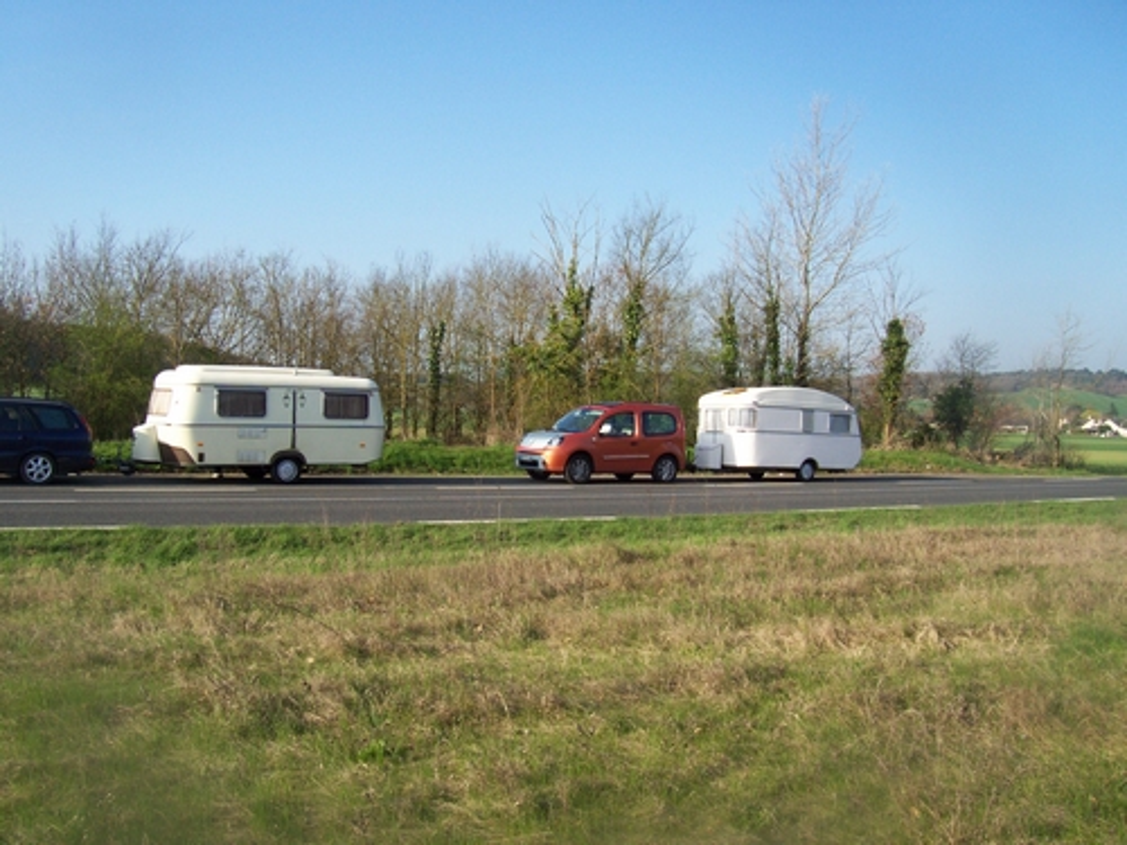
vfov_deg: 41.8
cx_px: 564
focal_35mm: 34
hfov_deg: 54.0
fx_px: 1107
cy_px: 422
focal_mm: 5.6
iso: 80
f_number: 5.1
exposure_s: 1/278
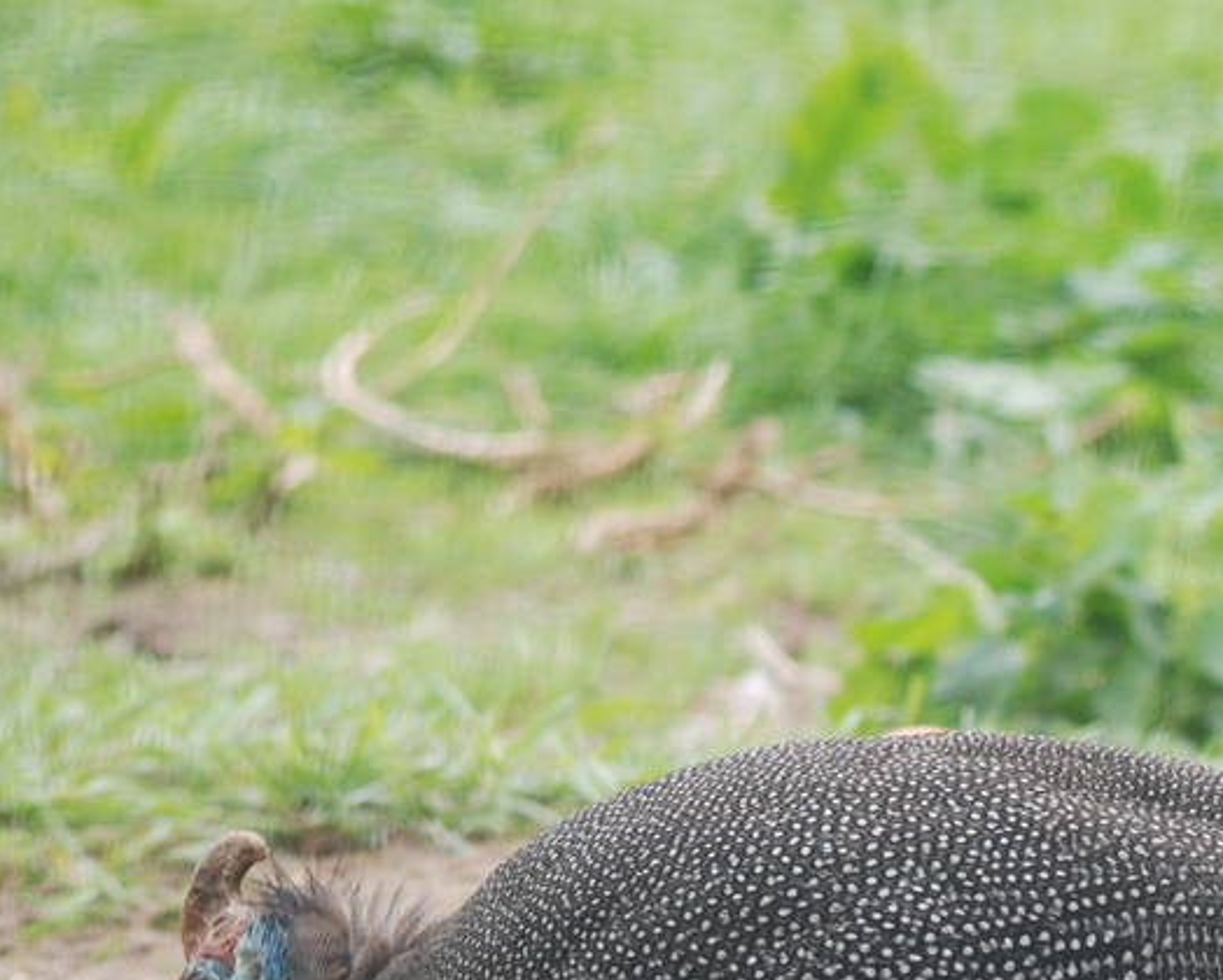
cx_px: 1452
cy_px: 1082
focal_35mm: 430
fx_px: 15576
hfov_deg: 4.5
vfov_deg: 3.6
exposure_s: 1/125
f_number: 4.2
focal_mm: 100
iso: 200
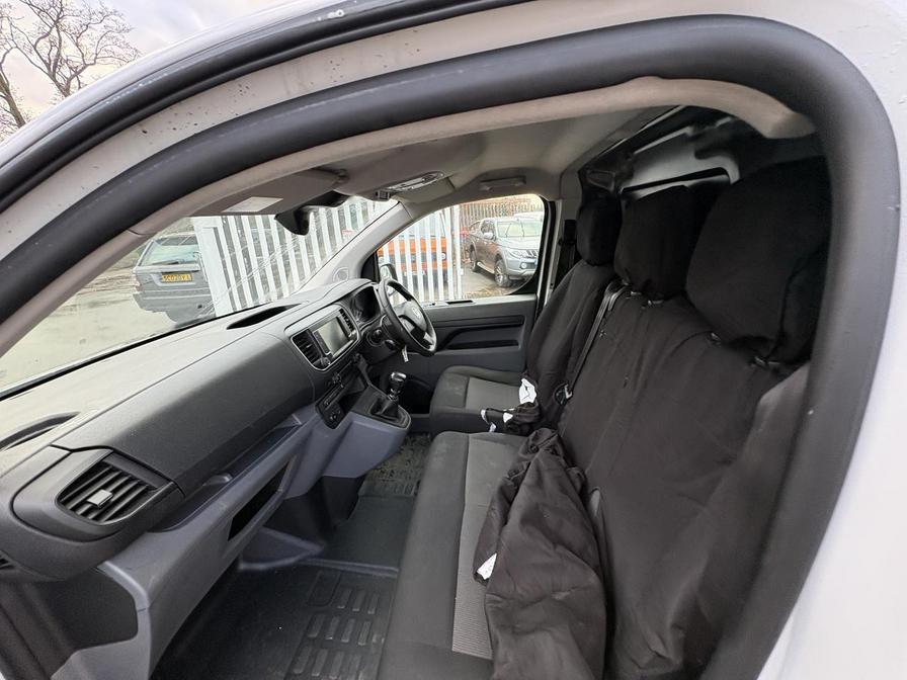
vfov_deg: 85.7
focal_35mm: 14
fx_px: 367
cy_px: 340
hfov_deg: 102.1
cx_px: 454
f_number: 2.2
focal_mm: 2.22
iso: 100
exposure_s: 1/99
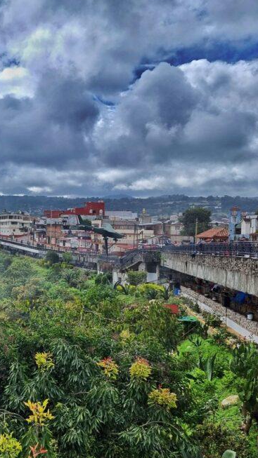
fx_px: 499
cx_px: 13
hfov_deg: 27.7
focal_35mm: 41
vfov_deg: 49.4
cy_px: 213
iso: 50
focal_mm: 6.7
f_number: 1.8
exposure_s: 1/2048
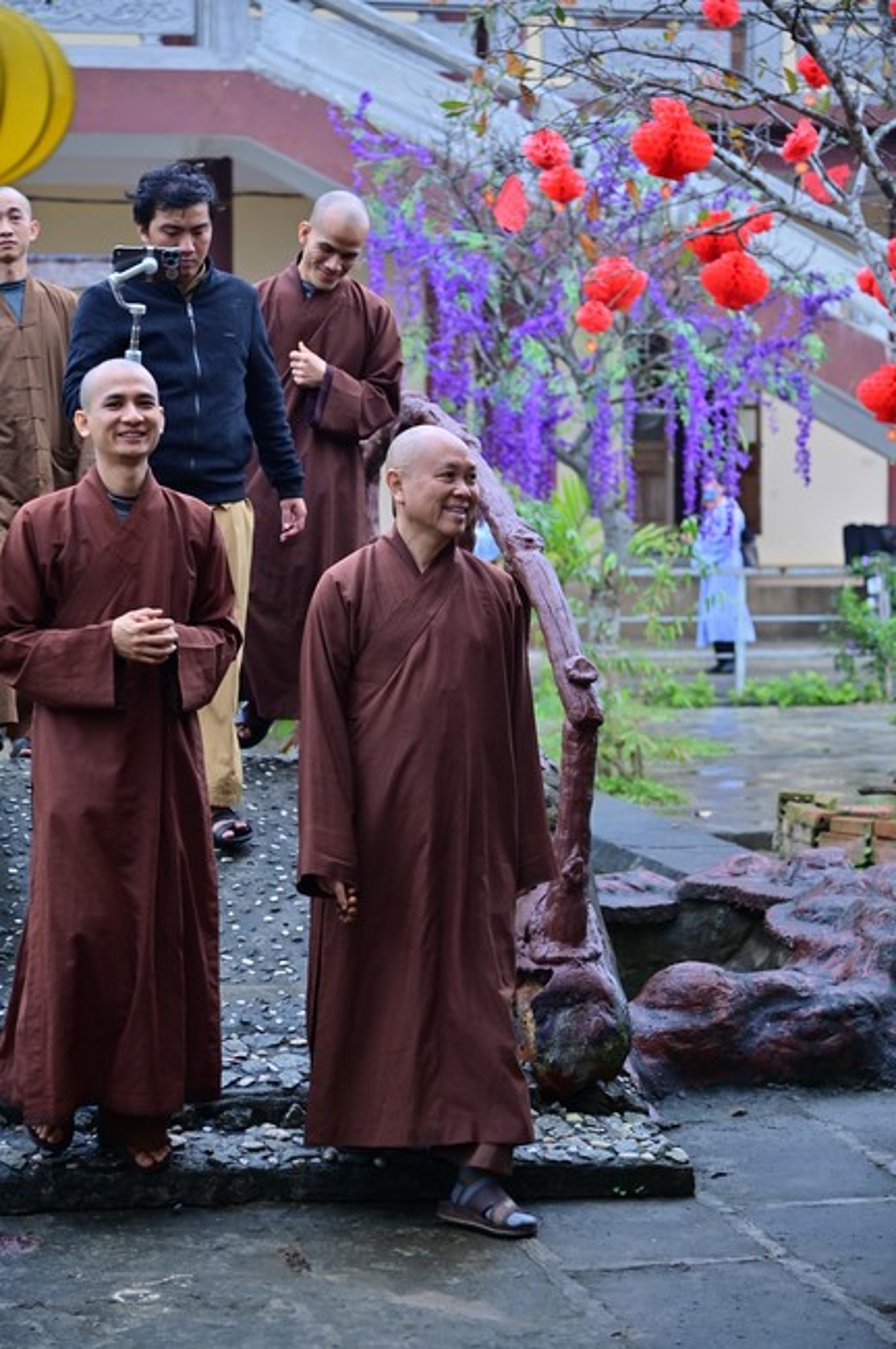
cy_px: 674
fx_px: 3180
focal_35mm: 85
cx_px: 448
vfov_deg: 23.9
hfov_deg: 16.0
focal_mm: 85
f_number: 4.5
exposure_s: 1/200
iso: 500
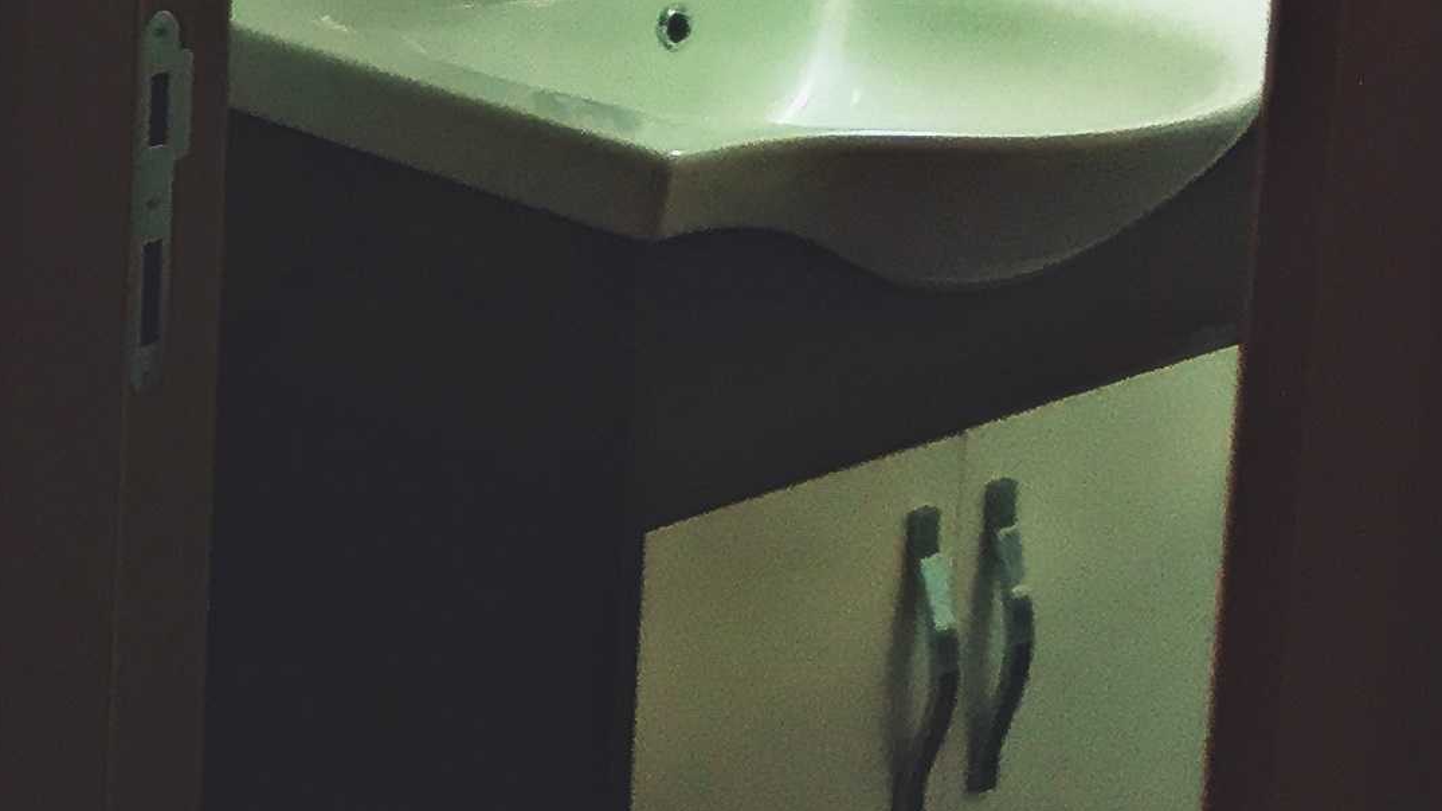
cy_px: -420
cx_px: -546
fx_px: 3670
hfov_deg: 20.0
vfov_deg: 12.0
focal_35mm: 96
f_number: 2.2
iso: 100
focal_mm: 4.15
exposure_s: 1/33
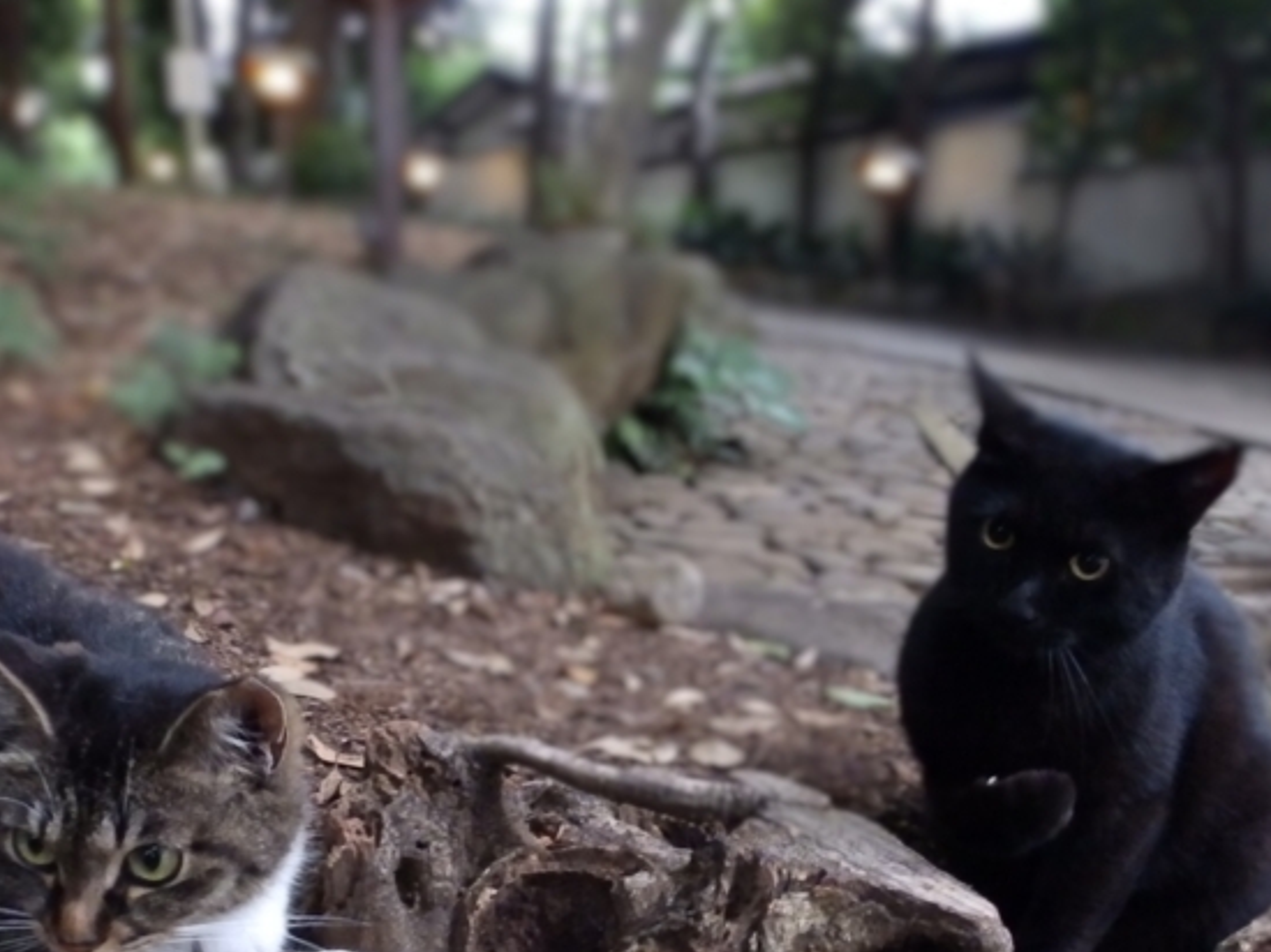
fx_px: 1174
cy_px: 690
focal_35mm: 32
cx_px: 532
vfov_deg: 43.0
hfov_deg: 56.5
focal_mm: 4
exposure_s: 1/8
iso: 800
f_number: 3.4
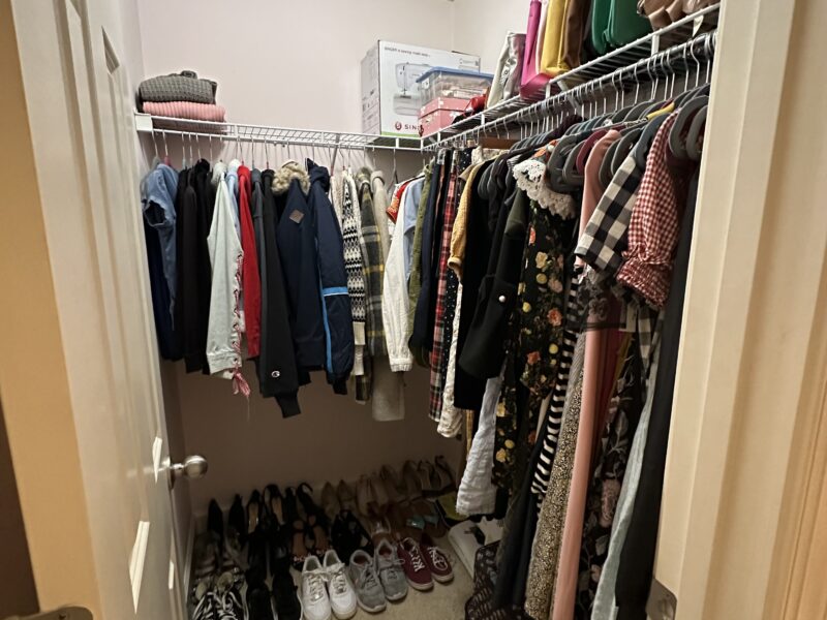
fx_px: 334
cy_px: 310
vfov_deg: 85.7
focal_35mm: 14
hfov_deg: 102.1
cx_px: 414
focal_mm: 2.22
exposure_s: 1/40
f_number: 2.2
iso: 1000
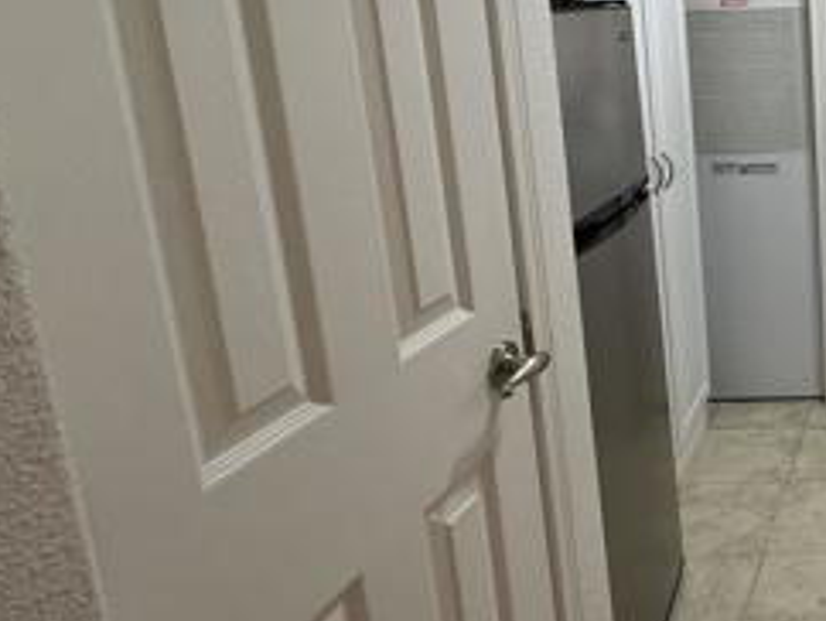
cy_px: 184
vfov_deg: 38.1
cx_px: 966
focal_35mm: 37
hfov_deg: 38.5
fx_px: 884
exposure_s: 1/120
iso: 250
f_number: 2.2
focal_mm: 2.22
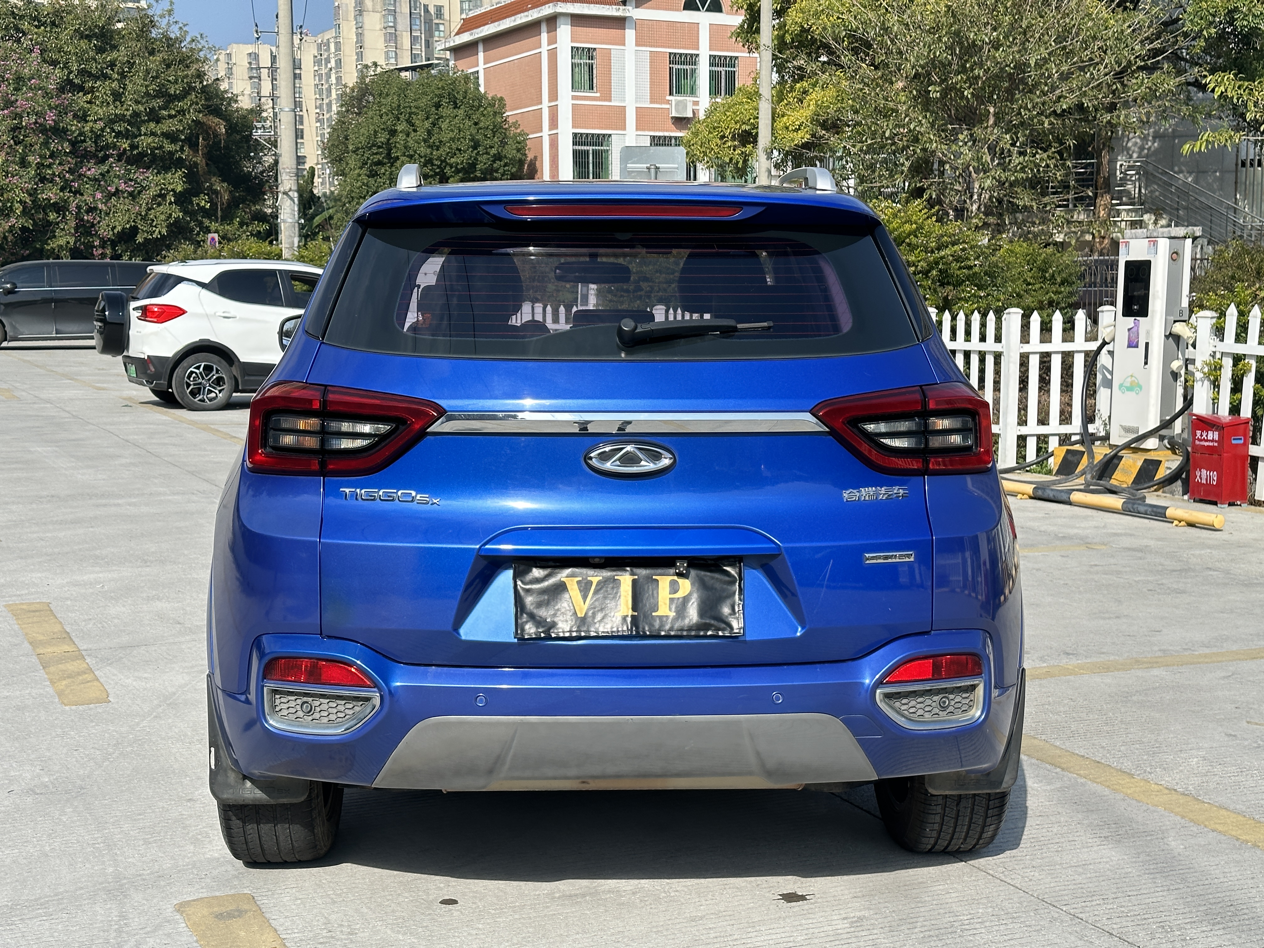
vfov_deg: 30.3
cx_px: 632
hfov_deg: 39.7
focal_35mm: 48
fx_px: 1753
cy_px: 474
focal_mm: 6.86
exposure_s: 1/2890
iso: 64
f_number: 1.78
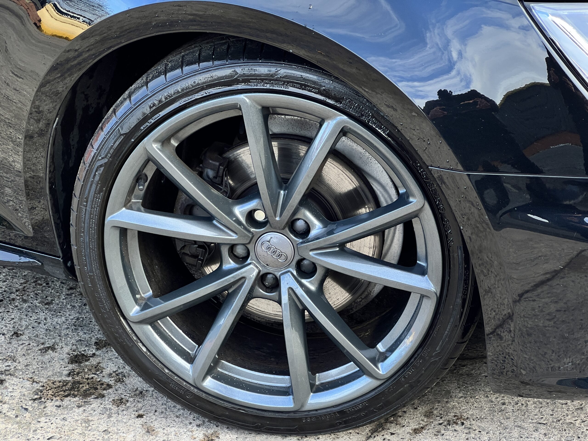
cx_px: 294
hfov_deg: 25.3
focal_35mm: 77
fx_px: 1308
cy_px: 220
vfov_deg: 19.1
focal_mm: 9
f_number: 2.8
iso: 80
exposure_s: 1/99
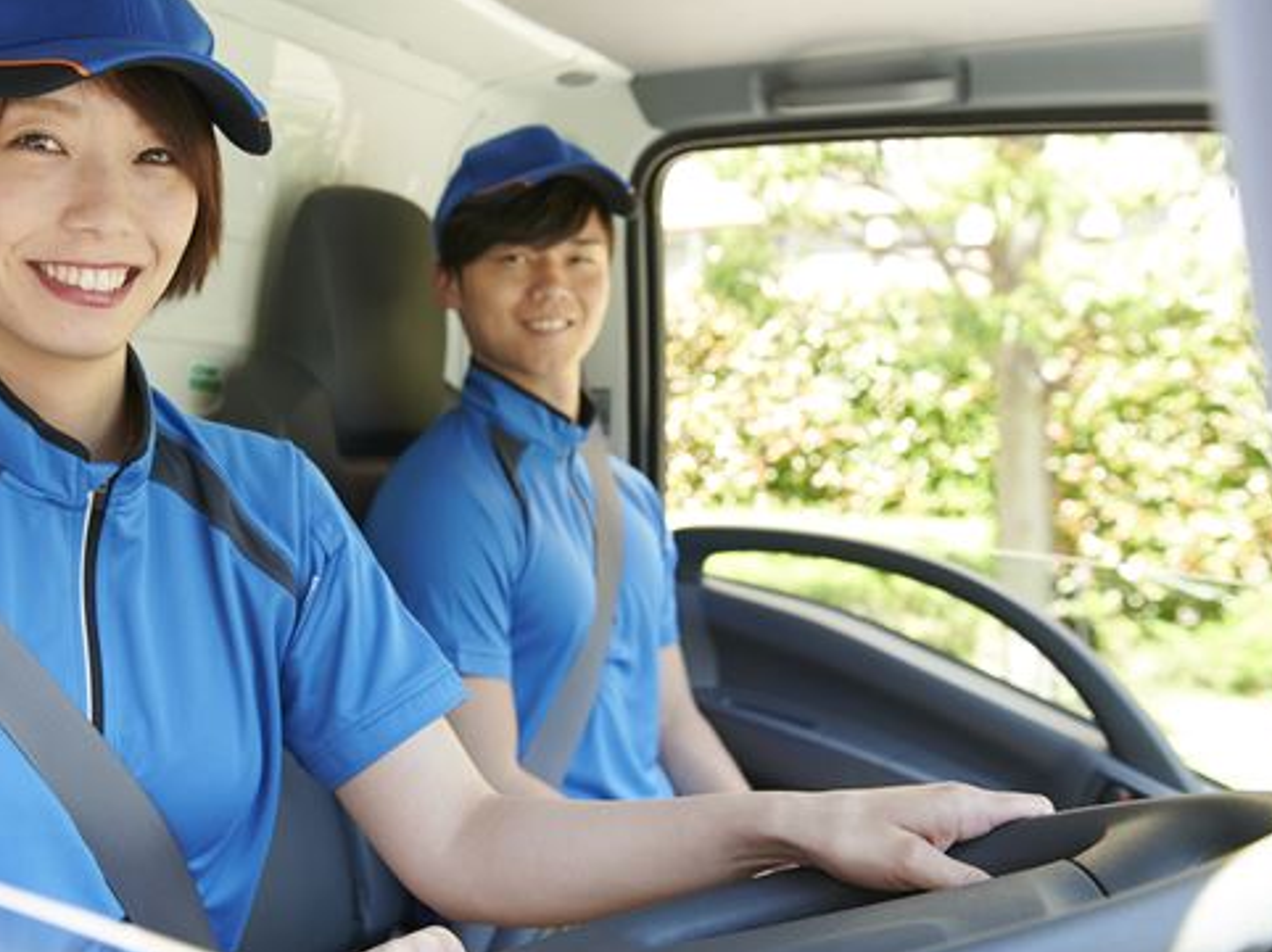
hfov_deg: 40.6
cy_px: 498
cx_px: 398
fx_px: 1689
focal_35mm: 46
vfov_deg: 31.5
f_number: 4
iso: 400
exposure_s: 1/125
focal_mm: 32
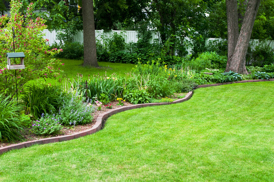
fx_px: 353
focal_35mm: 46
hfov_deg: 42.4
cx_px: 137
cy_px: 91
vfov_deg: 28.9
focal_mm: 31
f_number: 4
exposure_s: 1/200
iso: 200
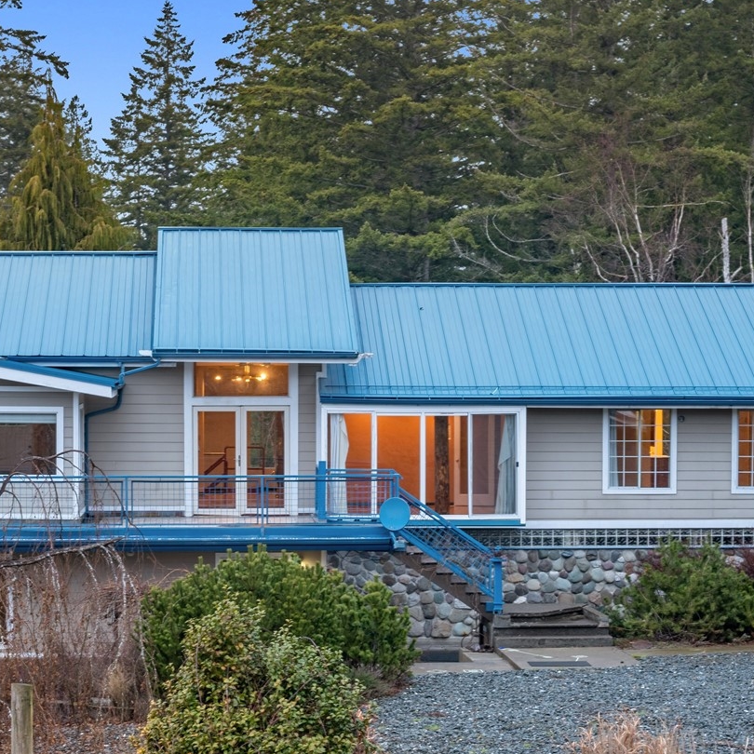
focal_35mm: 89
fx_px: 2193
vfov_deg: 19.5
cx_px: 276
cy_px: 458
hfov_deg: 19.5
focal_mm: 50
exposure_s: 1/30
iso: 200
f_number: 8
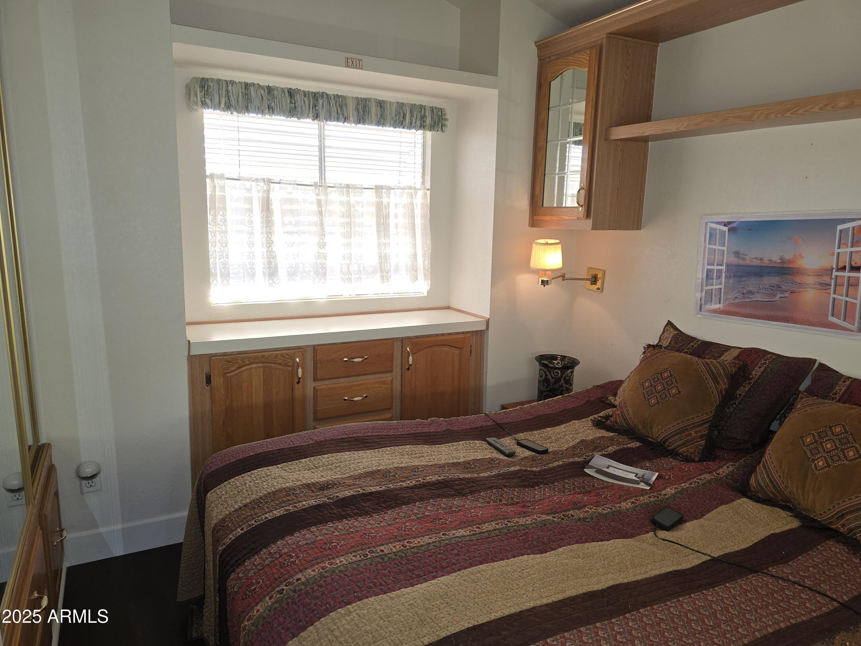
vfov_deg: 58.9
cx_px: 430
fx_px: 572
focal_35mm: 23
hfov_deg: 73.9
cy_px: 323
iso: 80
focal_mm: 6.3
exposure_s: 1/60
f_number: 1.7
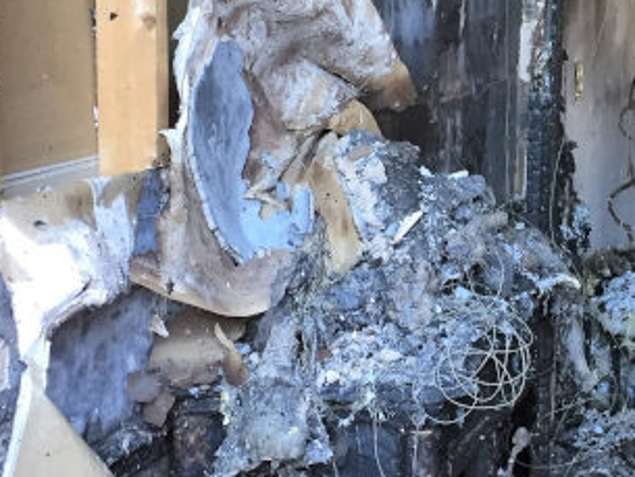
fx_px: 1395
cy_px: 165
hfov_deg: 24.9
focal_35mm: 76
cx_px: 570
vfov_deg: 19.3
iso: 50
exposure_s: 1/30
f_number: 2.2
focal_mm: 4.15
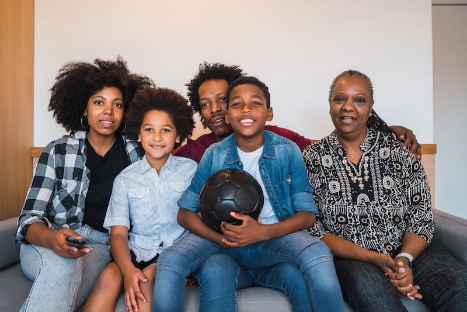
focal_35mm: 35
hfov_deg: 54.4
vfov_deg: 37.9
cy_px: 156
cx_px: 234
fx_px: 454
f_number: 3.5
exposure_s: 1/80
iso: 250
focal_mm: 35
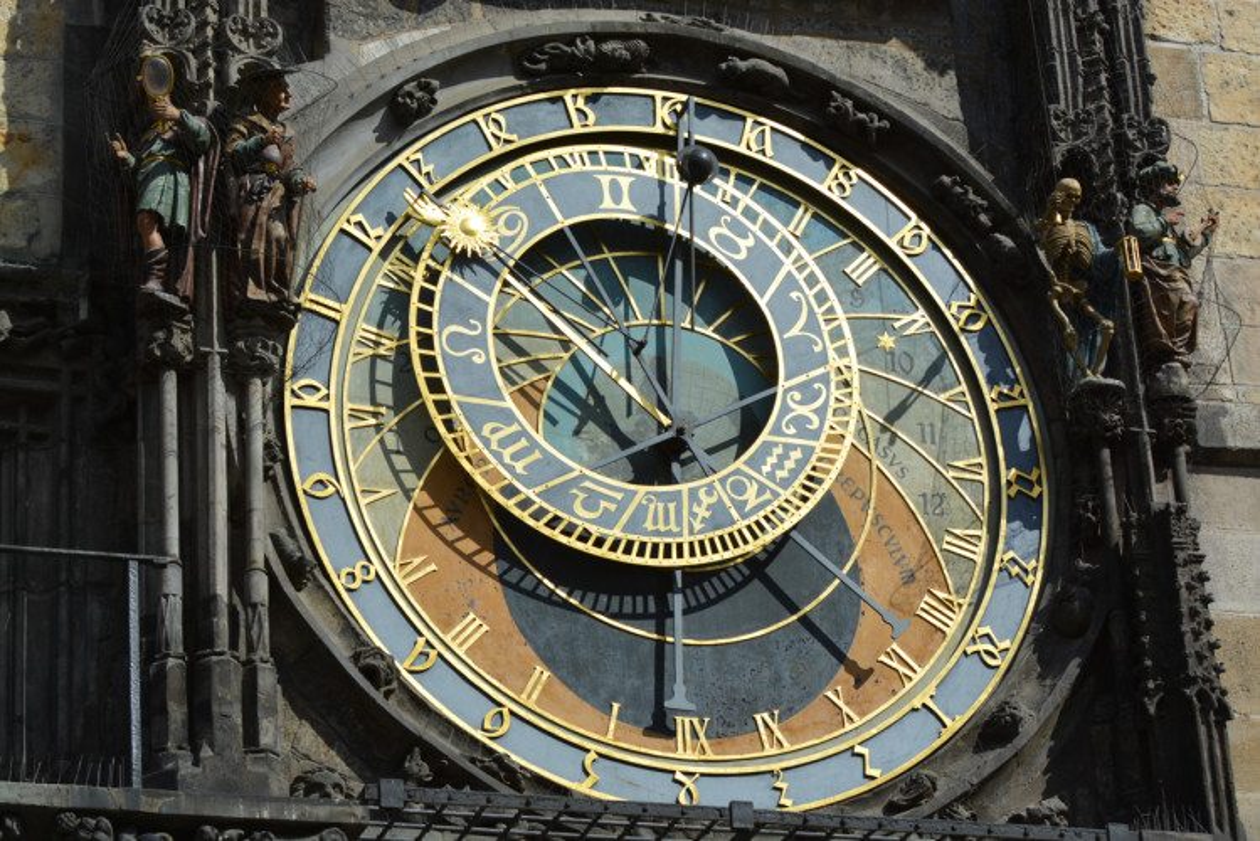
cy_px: 420
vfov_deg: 13.1
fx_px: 3676
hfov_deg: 19.4
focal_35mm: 105
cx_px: 630
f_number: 9
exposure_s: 1/320
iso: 100
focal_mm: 70
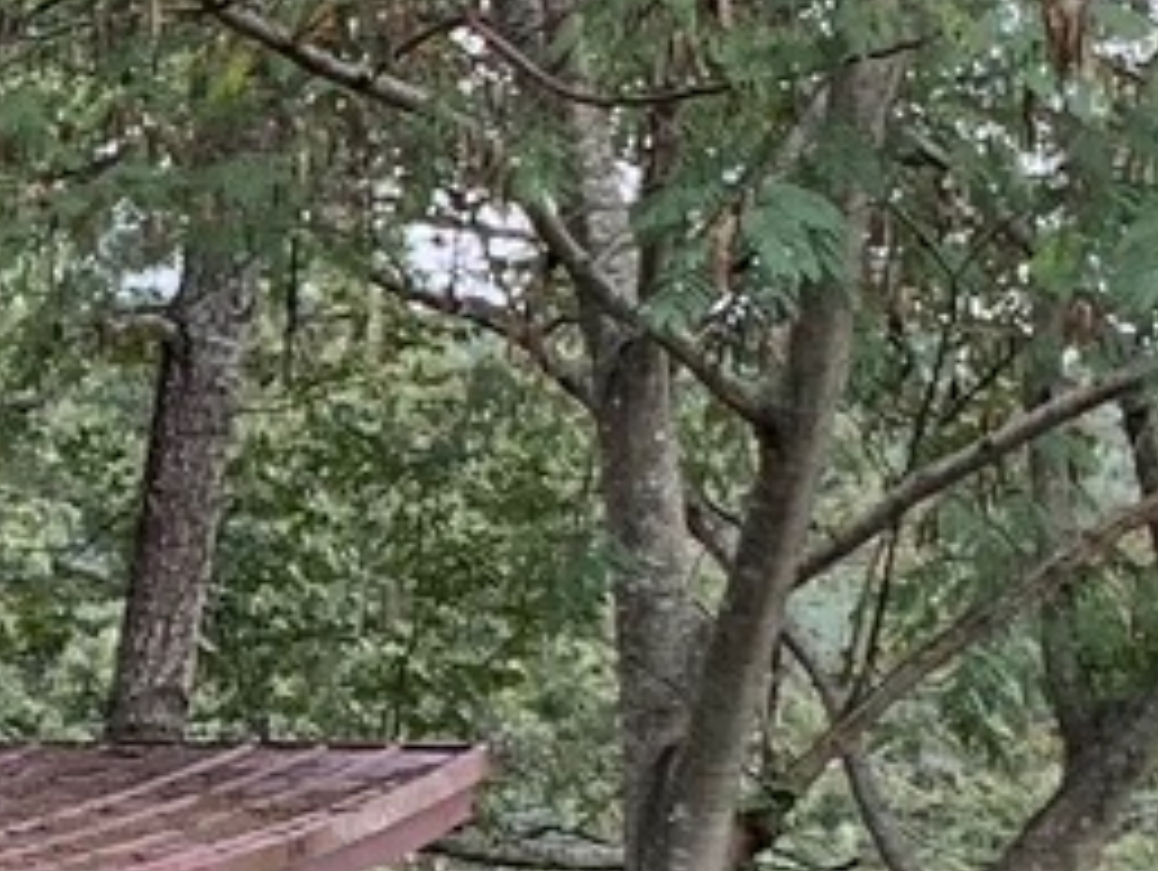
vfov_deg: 6.9
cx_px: -1961
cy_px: 2151
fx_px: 6797
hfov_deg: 8.6
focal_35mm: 203
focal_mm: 4.25
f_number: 1.8
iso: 25
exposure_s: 1/216
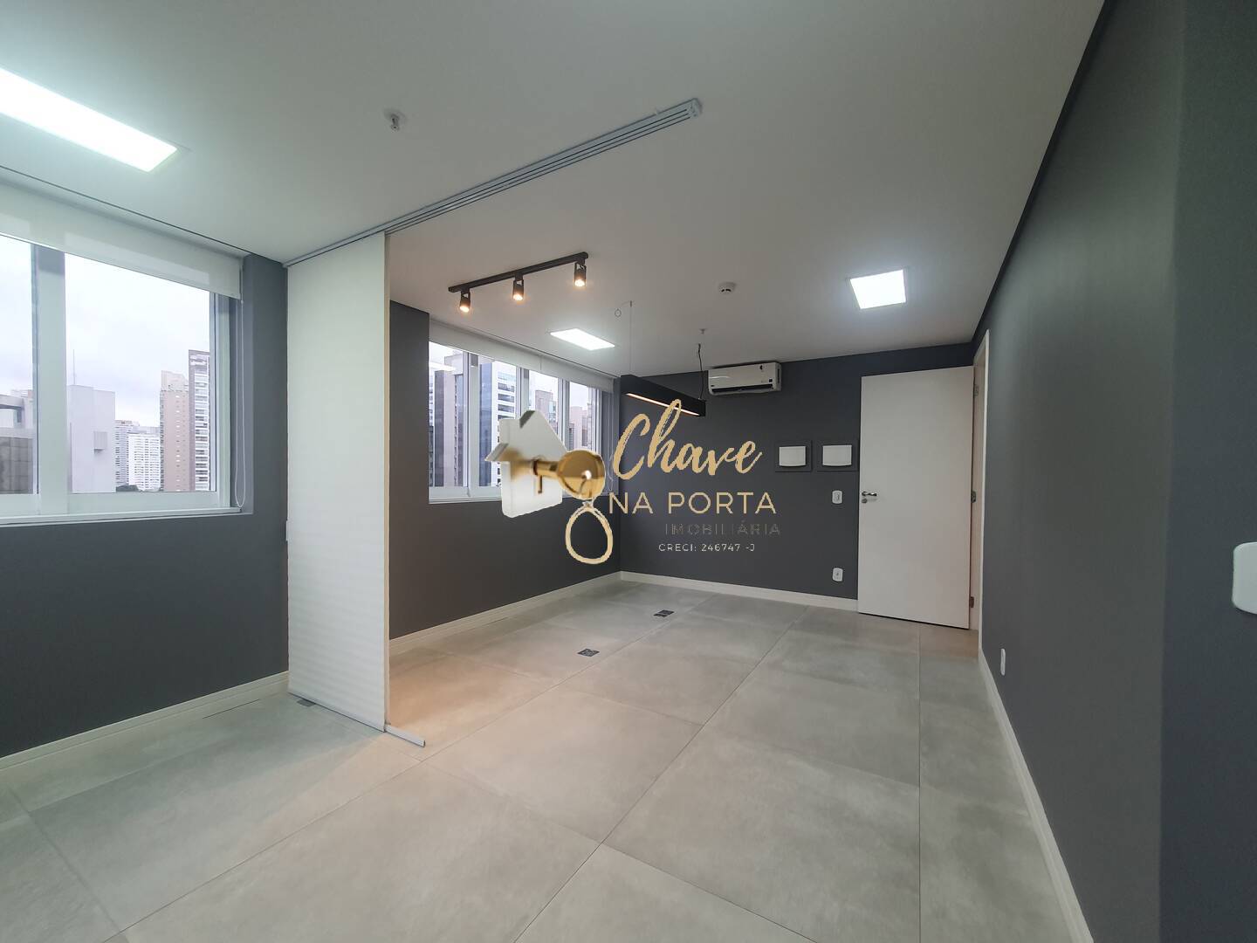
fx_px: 472
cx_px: 628
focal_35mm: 13
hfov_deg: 106.2
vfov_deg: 89.9
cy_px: 472
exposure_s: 1/60
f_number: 2.2
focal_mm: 1.8
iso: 80
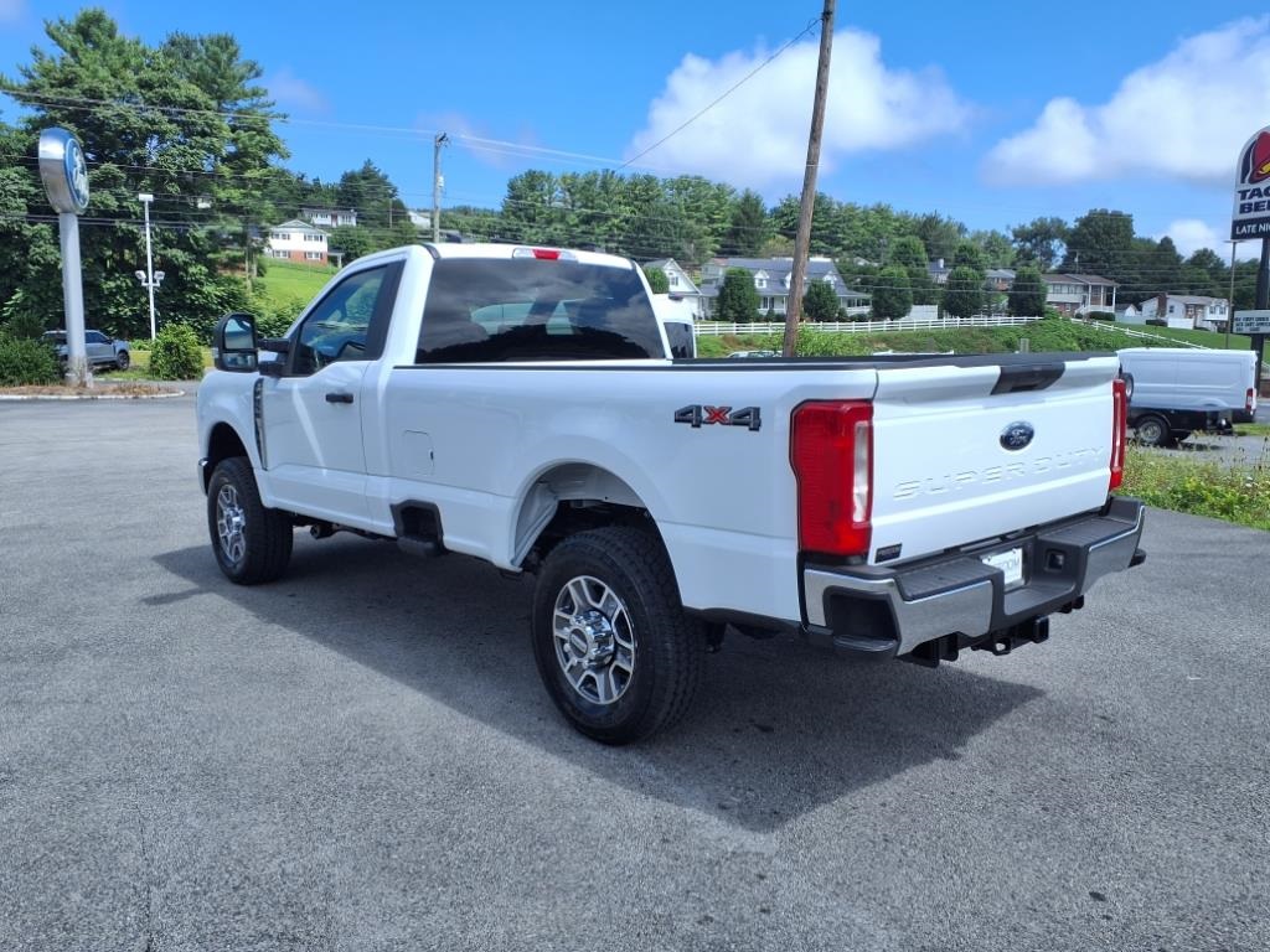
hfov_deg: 65.3
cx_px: 635
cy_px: 476
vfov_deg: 51.4
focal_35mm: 27
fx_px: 991
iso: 40
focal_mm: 3.58
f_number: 1.9
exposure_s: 1/1667
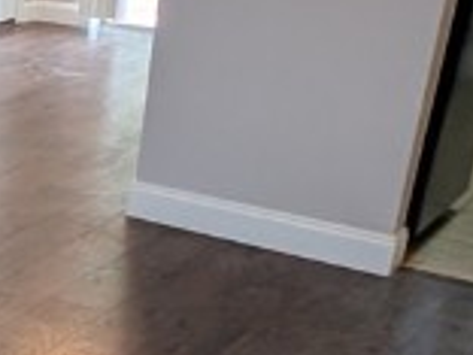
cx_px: -194
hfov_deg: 21.5
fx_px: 1079
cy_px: 328
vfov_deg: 18.3
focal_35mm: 79
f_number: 1.95
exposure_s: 1/120
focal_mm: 2.23
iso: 63
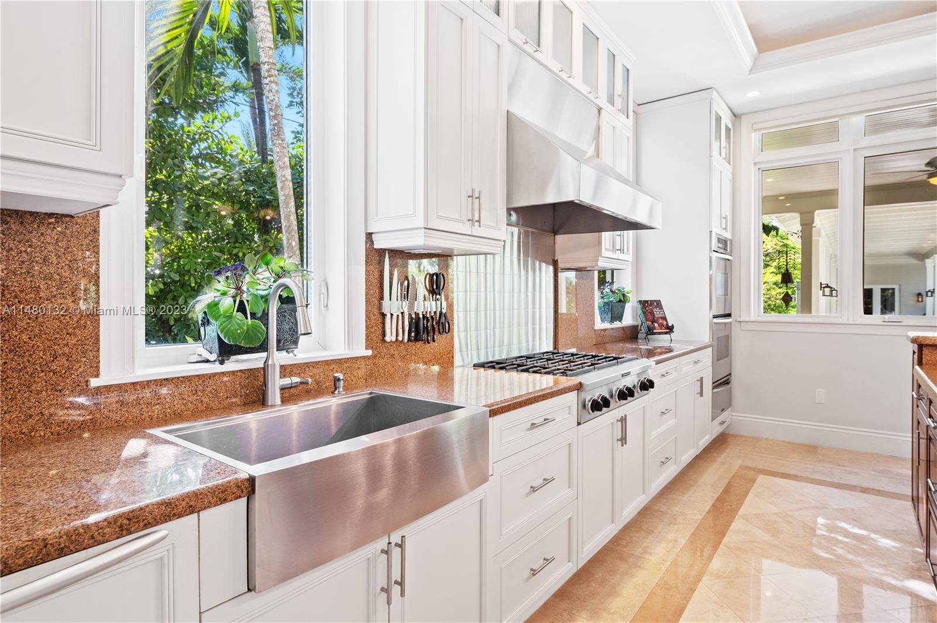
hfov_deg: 87.0
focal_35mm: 19
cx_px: 468
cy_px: 312
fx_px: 494
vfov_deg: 64.4
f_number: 8
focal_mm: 19
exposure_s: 1/4
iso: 200
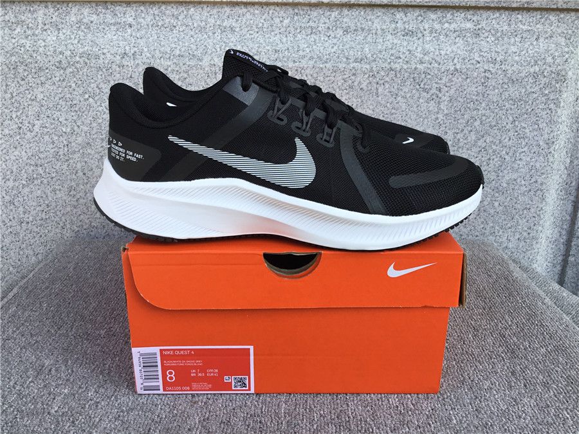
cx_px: 290
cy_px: 217
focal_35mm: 31
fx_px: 519
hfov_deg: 58.4
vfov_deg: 45.4
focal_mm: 3.3
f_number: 2.4
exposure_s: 1/244
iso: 25
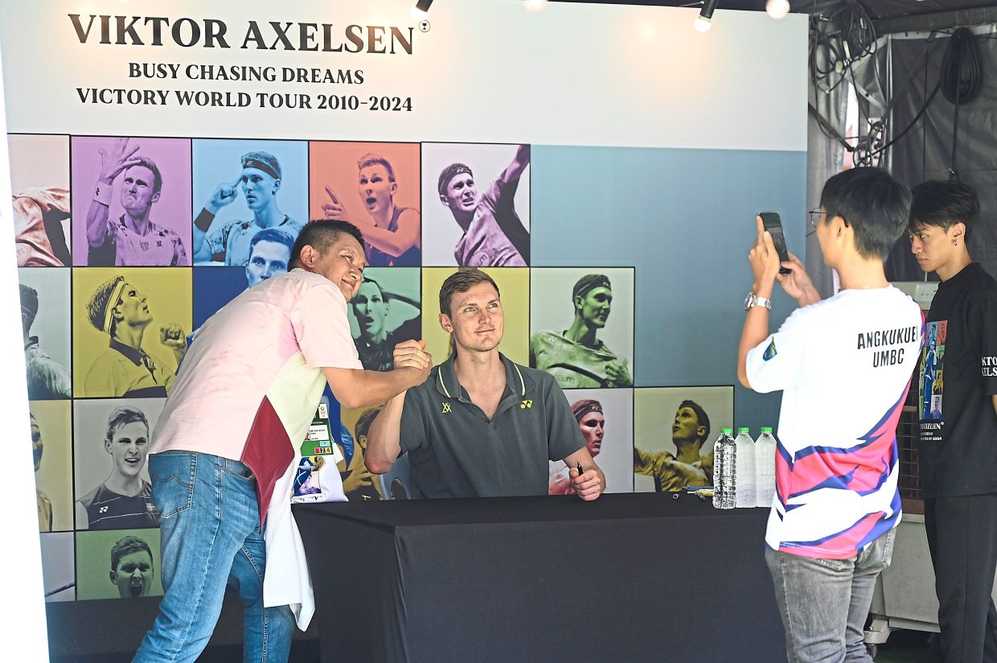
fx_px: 2573
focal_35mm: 93
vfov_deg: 14.7
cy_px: 332
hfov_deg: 21.9
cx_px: 498
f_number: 4
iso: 640
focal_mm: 93
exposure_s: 1/250
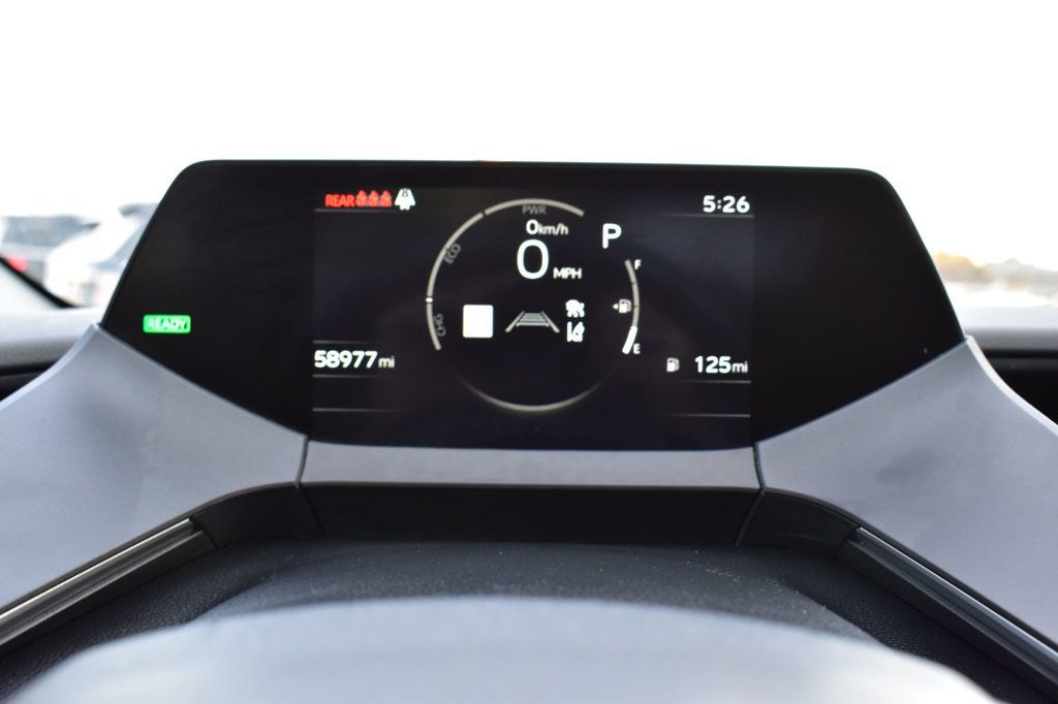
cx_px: 529
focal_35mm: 40
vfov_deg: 33.0
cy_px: 352
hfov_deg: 47.9
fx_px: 1190
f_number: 6.3
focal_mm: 27
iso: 400
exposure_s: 1/15
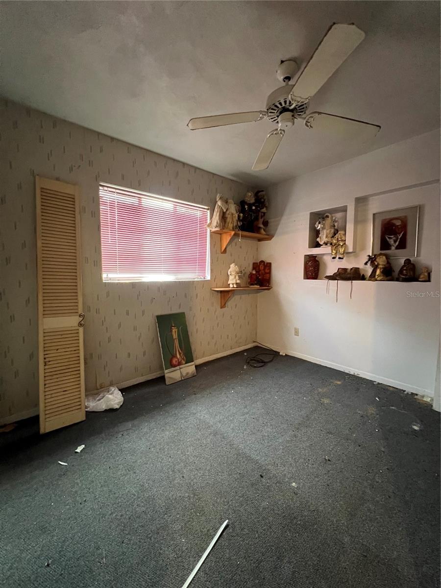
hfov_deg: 89.9
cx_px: 220
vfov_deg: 106.2
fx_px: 221
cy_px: 294
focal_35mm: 13
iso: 640
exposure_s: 1/60
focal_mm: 1.57
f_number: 1.8
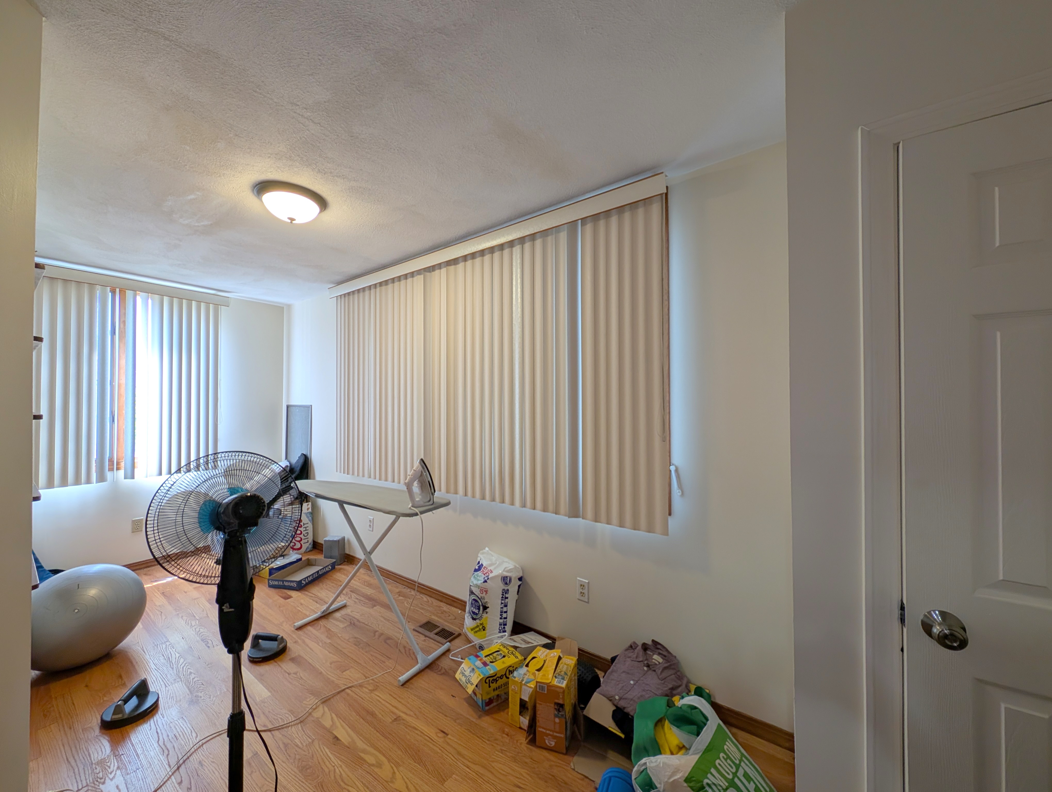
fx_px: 365
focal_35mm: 12
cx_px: 526
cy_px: 396
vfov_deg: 94.6
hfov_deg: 110.5
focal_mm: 2.23
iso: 81
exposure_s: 1/120
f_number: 1.95
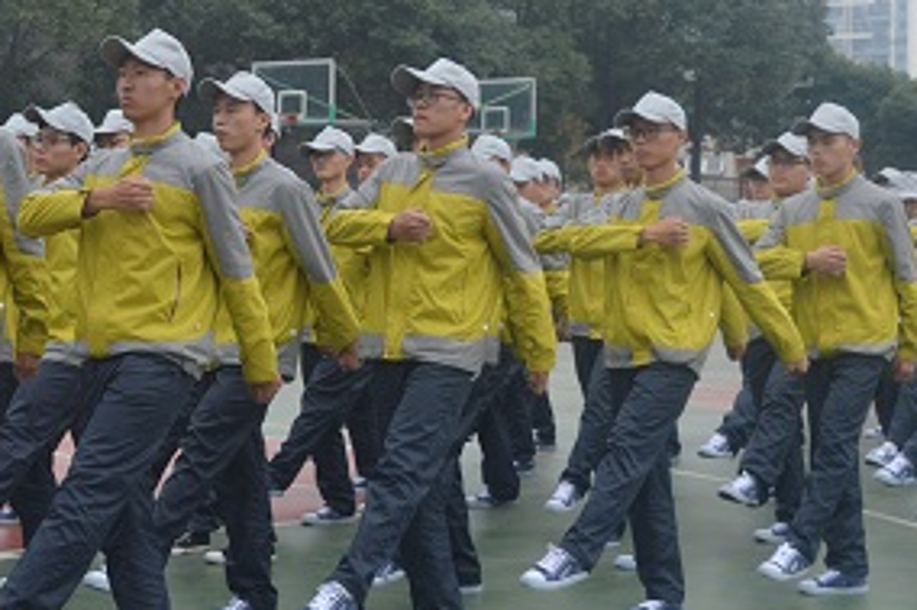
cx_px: 84
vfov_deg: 14.8
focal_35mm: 92
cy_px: 271
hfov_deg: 21.6
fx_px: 2343
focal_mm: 29
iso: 360
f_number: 5.6
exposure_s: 1/125
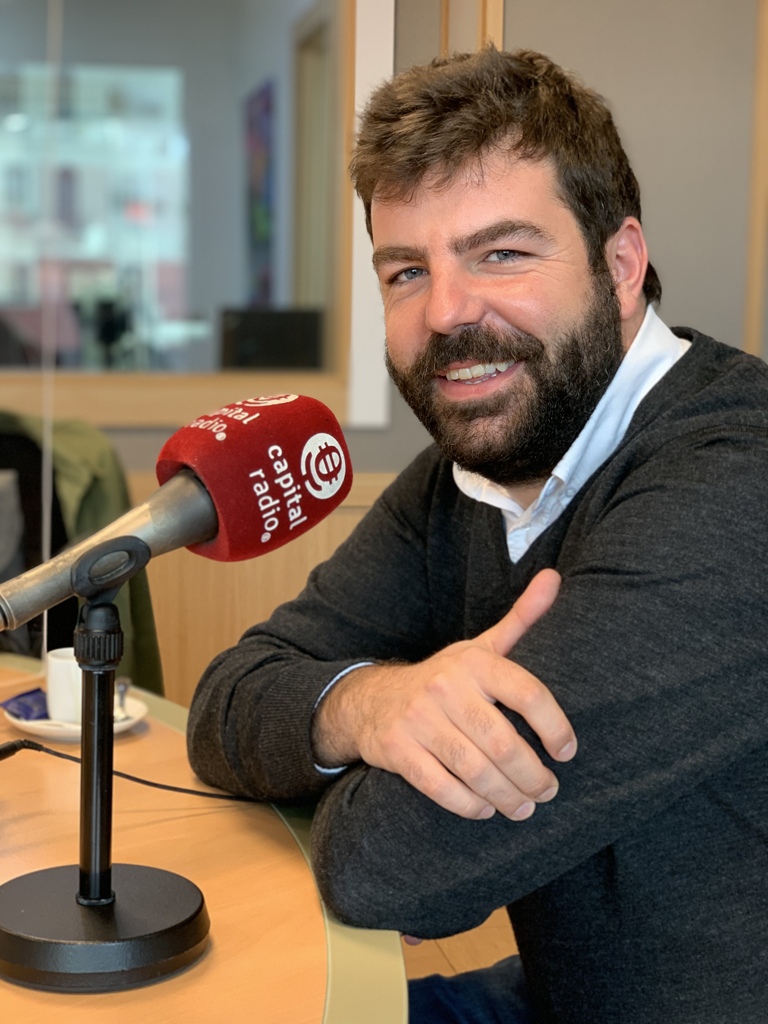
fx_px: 1538
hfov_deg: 28.0
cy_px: 512
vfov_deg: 36.8
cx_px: 384
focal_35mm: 52
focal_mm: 6
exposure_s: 1/50
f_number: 2.4
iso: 80
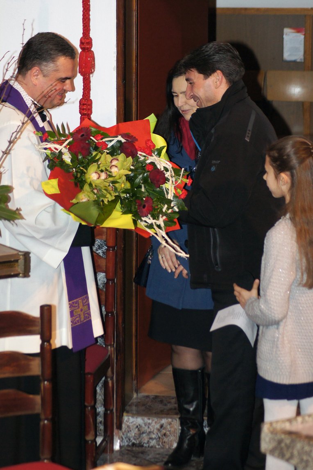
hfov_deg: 10.1
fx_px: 1763
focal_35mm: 135
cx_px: 156
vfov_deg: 15.2
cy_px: 235
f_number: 4
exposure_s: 1/125
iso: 800
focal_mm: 90
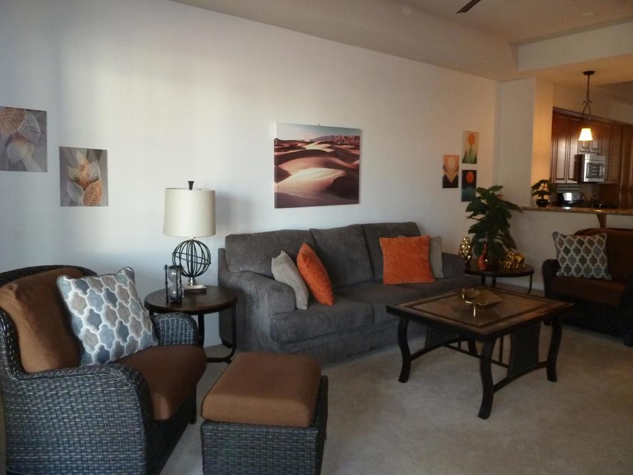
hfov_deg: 69.4
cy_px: 238
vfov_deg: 54.9
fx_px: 457
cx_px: 316
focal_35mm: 25
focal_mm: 4.1
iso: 400
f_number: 3.3
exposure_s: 1/30
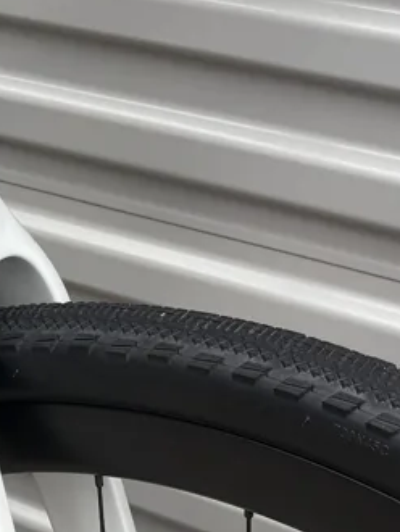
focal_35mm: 84
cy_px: 369
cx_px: -127
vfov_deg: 23.1
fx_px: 1293
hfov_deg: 16.6
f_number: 1.6
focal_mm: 5.96
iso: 32
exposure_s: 1/146
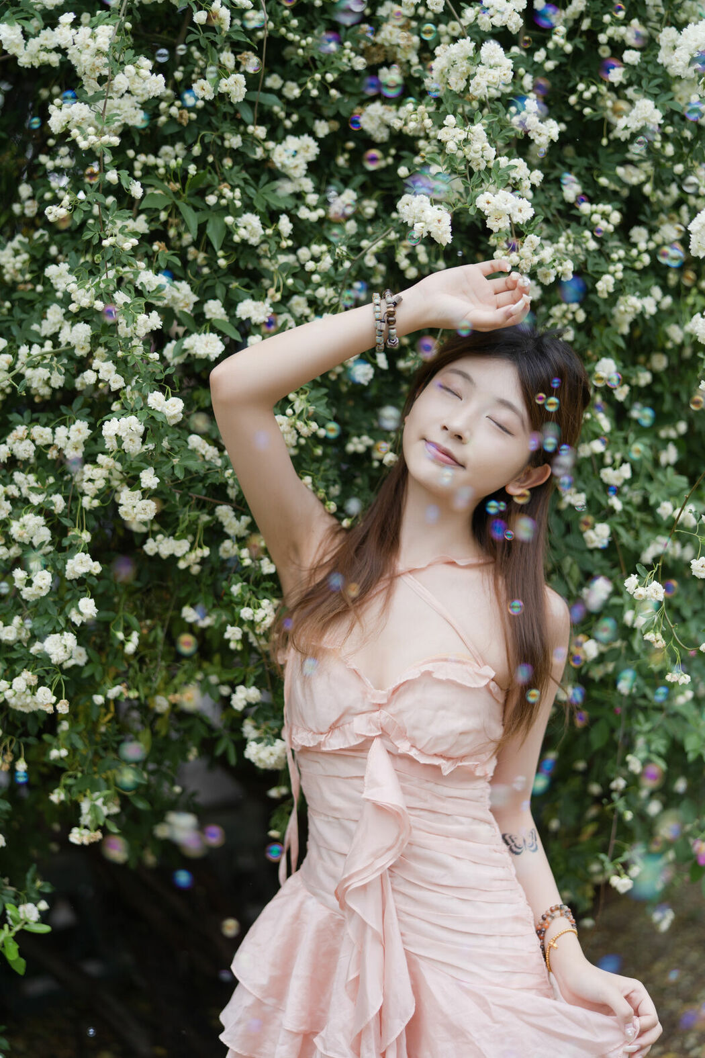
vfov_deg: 39.6
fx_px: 1469
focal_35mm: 50
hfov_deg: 27.0
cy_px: 529
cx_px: 352
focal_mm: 50
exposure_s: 1/1000
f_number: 1.4
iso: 100
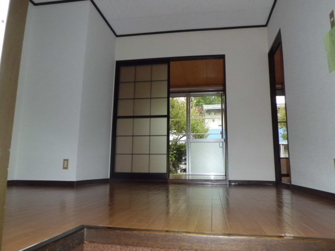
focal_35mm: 26
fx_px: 252
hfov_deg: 67.3
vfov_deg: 53.1
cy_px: 126
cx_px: 168
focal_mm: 4.7
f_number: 2.8
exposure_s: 1/125
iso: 200
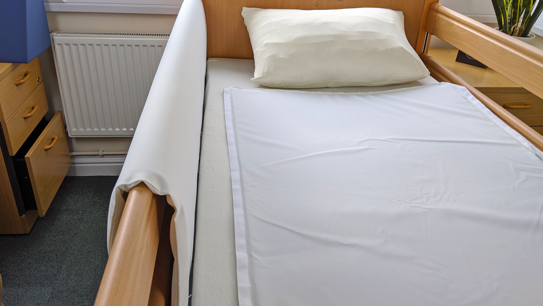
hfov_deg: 64.3
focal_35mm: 30
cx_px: 272
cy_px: 153
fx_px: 432
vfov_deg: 38.9
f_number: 1.8
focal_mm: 4.44
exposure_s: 1/99.9
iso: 45
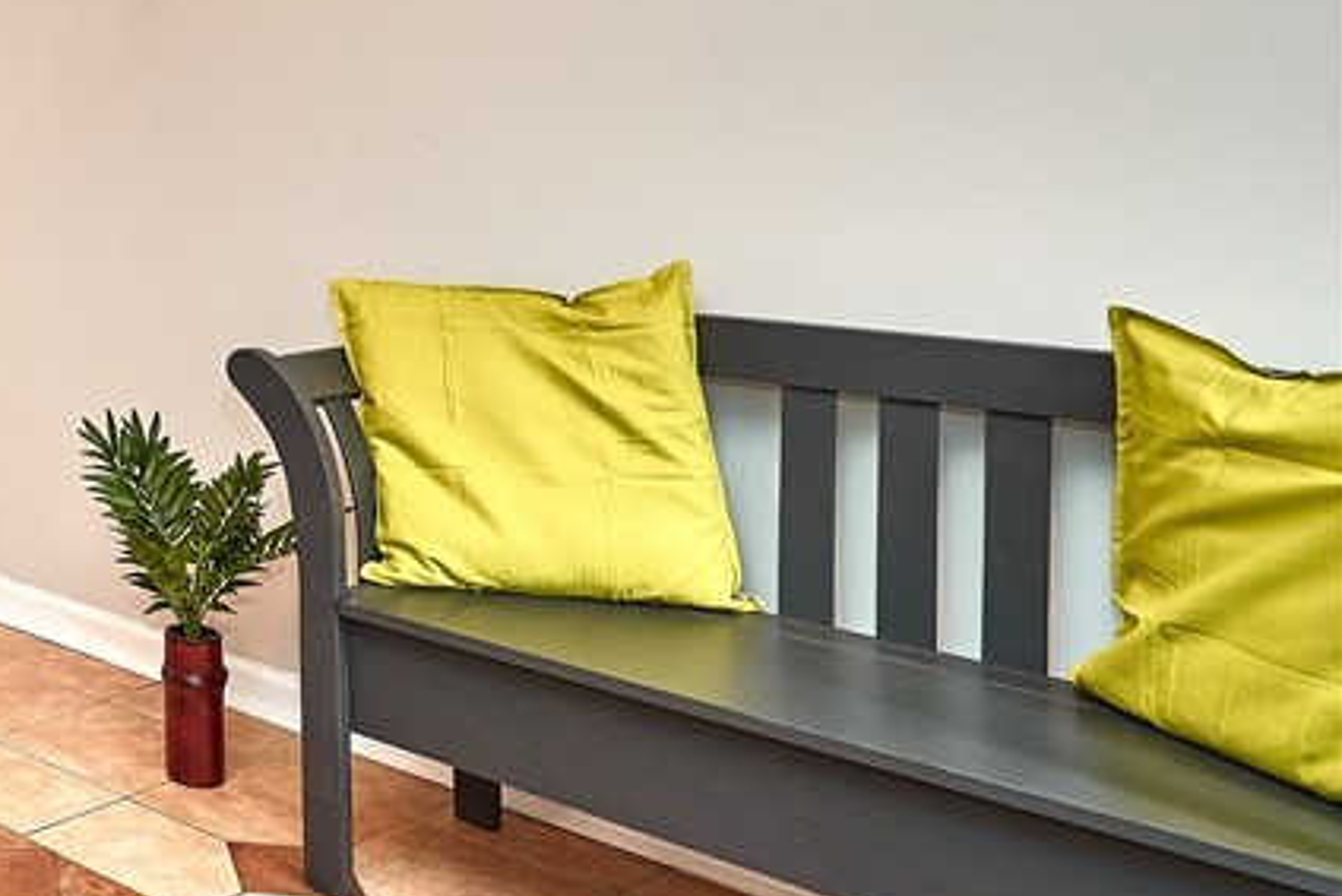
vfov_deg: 31.3
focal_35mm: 41
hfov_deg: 34.6
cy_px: 114
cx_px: -373
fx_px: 1529
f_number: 5.6
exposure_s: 1/60
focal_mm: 16
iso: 1250
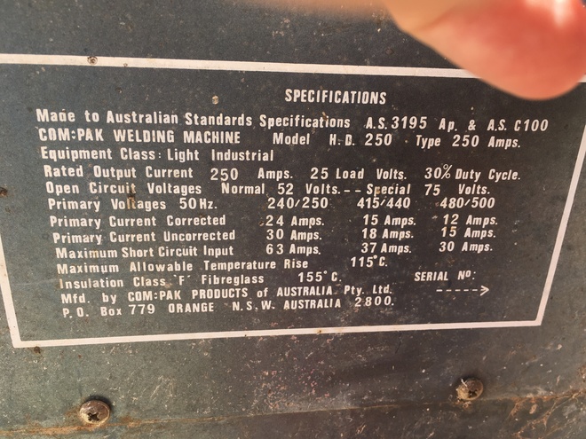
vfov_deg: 48.2
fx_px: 491
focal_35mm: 29
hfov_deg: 61.7
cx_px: 293
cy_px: 220
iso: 25
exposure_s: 1/166
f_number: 2.2
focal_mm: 4.15
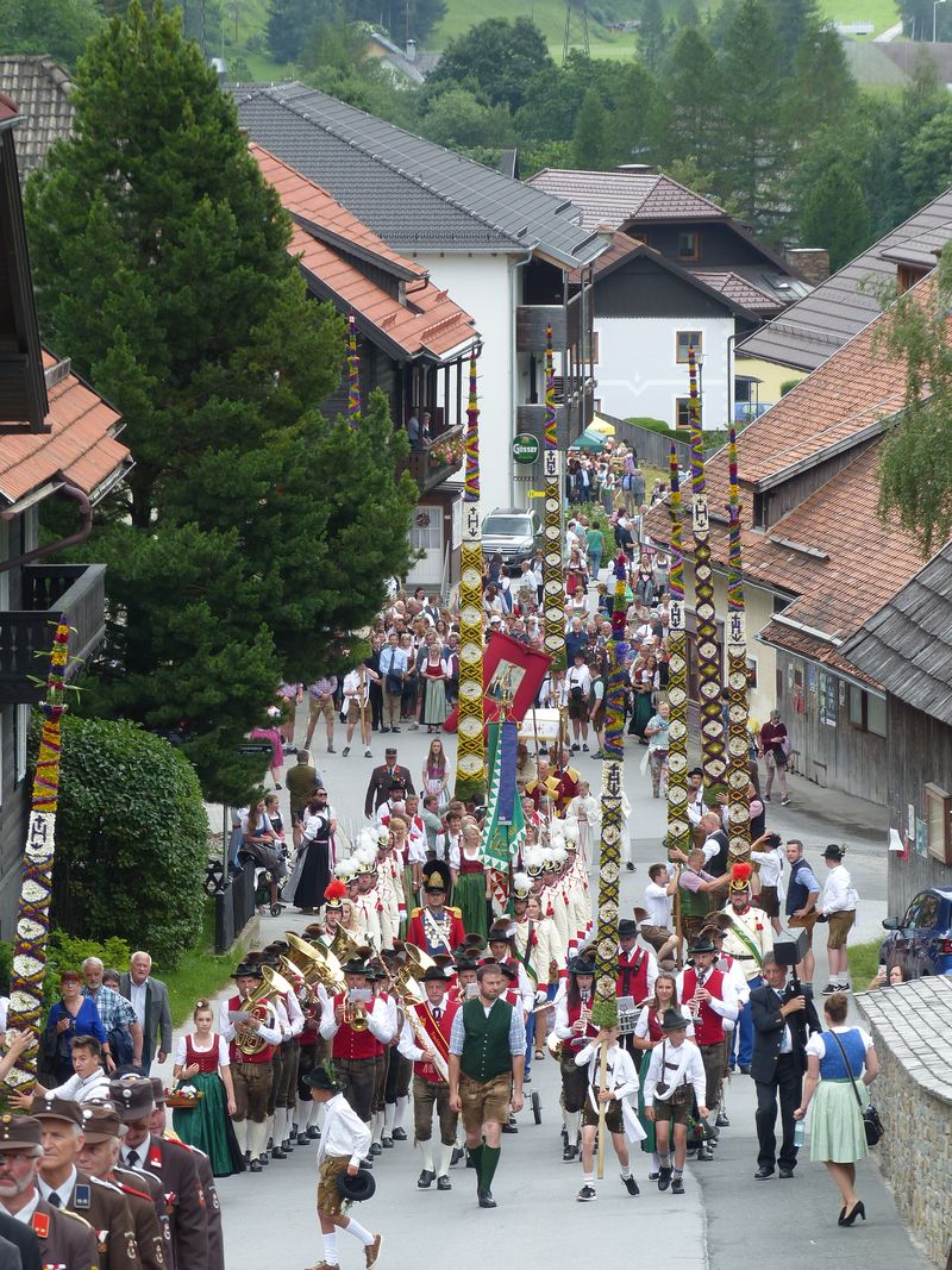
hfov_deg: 7.0
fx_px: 7739
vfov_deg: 9.4
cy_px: 635
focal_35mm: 211
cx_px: 476
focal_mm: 37.9
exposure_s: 1/250
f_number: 4
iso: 100
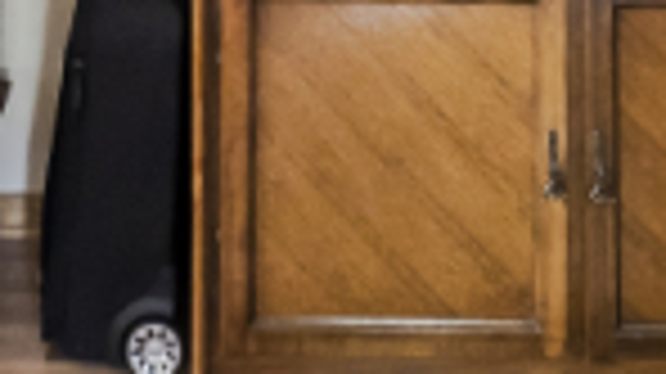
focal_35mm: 103
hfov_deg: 20.7
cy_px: -712
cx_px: 274
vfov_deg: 9.5
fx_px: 1818
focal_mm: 7
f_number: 4
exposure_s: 1/3.33
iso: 400
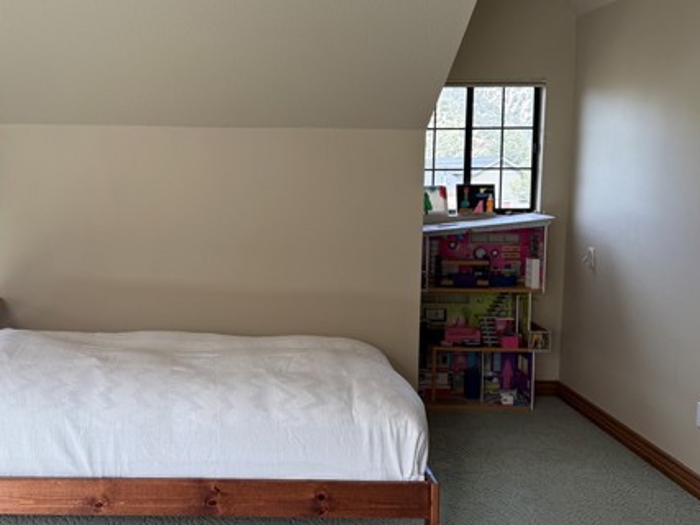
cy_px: 223
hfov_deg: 50.3
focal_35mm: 36
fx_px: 728
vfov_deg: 39.5
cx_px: 223
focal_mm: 6.76
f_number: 1.78
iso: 80
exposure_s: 1/165
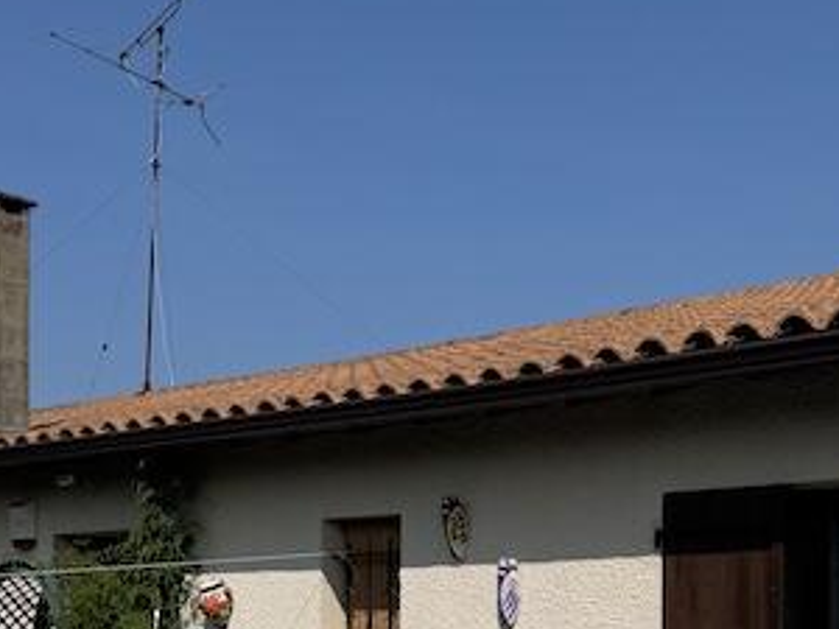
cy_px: 621
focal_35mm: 64
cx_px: 565
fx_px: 1551
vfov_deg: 22.1
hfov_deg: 30.0
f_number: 1.78
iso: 80
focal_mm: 6.76
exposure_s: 1/9009
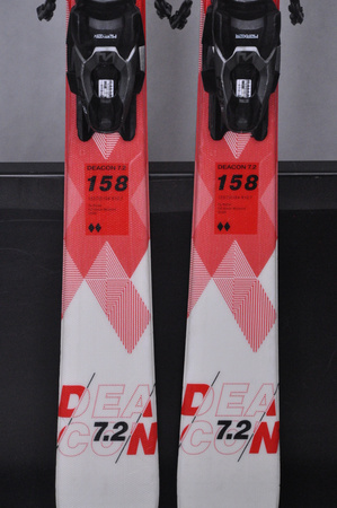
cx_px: 168
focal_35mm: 128
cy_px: 254
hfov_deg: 10.7
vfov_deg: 16.1
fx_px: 1794
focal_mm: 85
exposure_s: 1/125
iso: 3200
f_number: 9.5
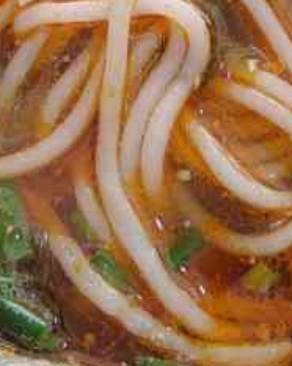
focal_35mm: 90
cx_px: 162
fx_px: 974
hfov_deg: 17.1
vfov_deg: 18.9
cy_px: -175
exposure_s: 1/100
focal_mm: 5.52
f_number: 1.9
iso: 922
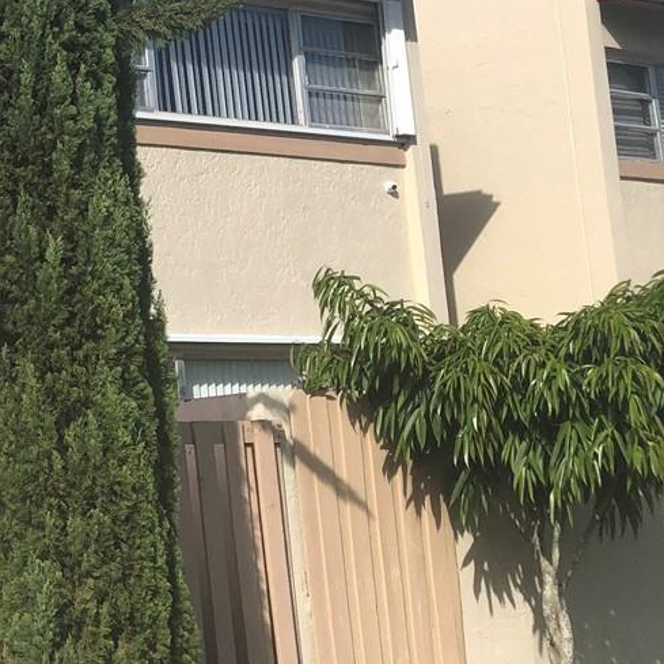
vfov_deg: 21.4
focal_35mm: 81
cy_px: 291
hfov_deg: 19.3
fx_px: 1758
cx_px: -262
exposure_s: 1/2208
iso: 20
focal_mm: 3.99
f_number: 1.8
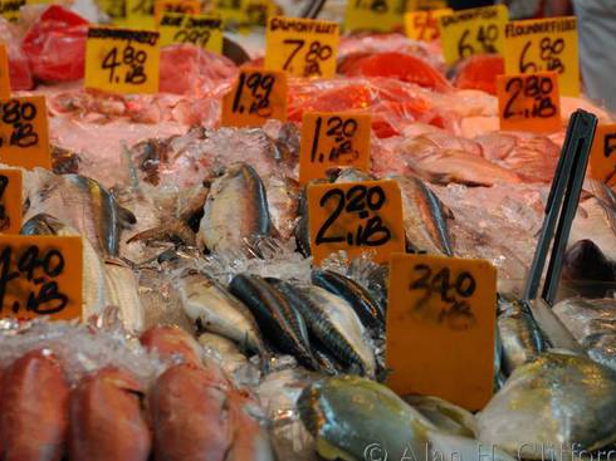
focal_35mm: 165
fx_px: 2935
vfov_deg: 9.0
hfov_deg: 12.0
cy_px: 191
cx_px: 217
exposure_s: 1/30
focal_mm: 80
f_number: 5.3
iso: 180
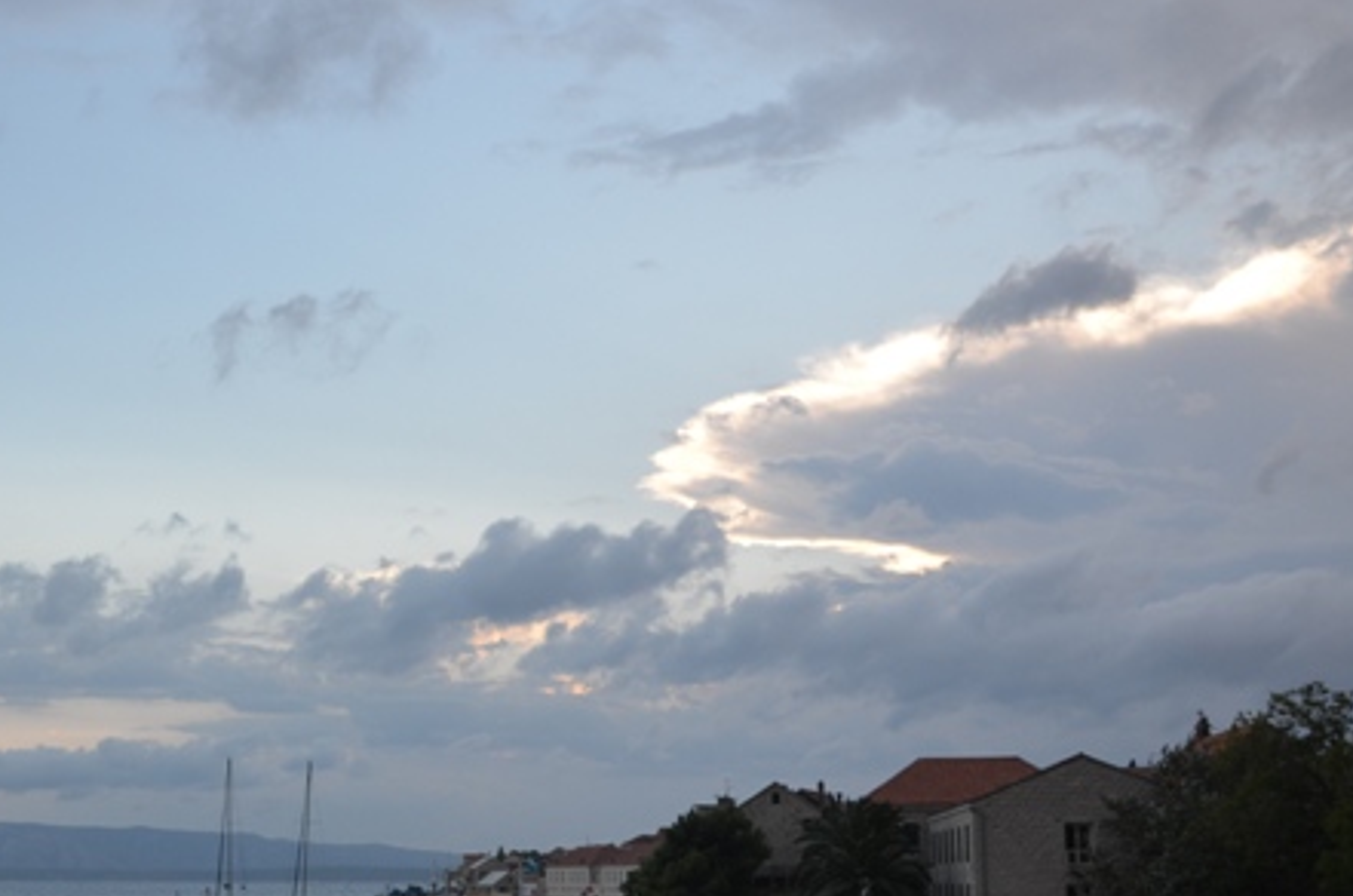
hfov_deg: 39.1
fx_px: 1838
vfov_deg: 27.0
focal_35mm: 49
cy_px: 690
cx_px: 301
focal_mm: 18
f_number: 5.6
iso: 280
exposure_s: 1/125
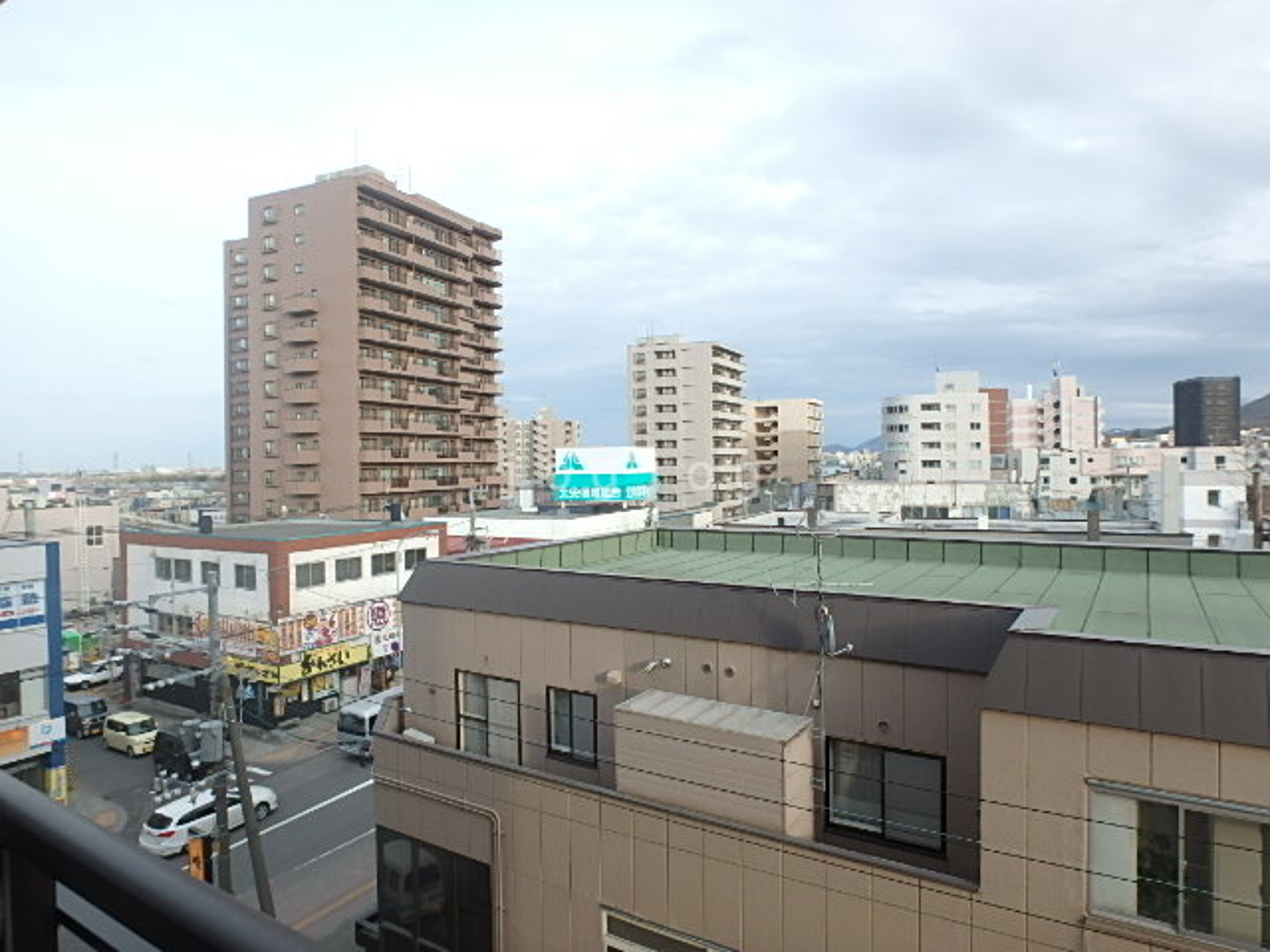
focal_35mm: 21
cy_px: 476
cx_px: 635
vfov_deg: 63.4
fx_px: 770
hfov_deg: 79.0
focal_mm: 3.7
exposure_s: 1/200
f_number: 3.5
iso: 125
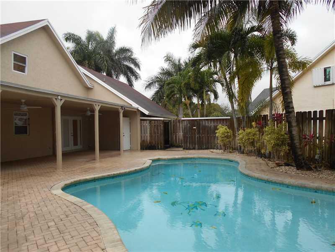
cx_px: 168
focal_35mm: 26
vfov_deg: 53.1
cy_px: 126
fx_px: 252
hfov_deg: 67.3
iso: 80
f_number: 3.2
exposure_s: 1/80
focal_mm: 4.6
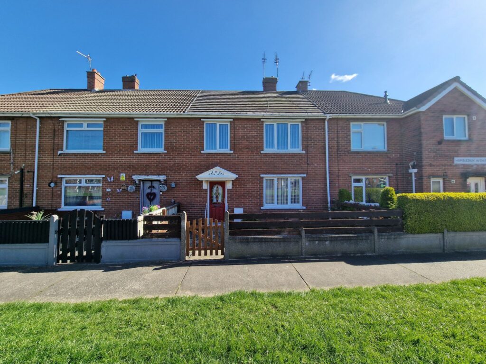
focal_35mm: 13
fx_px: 183
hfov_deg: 106.2
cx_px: 243
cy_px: 182
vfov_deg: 89.9
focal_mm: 2.2
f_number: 2.2
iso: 50
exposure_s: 1/1112
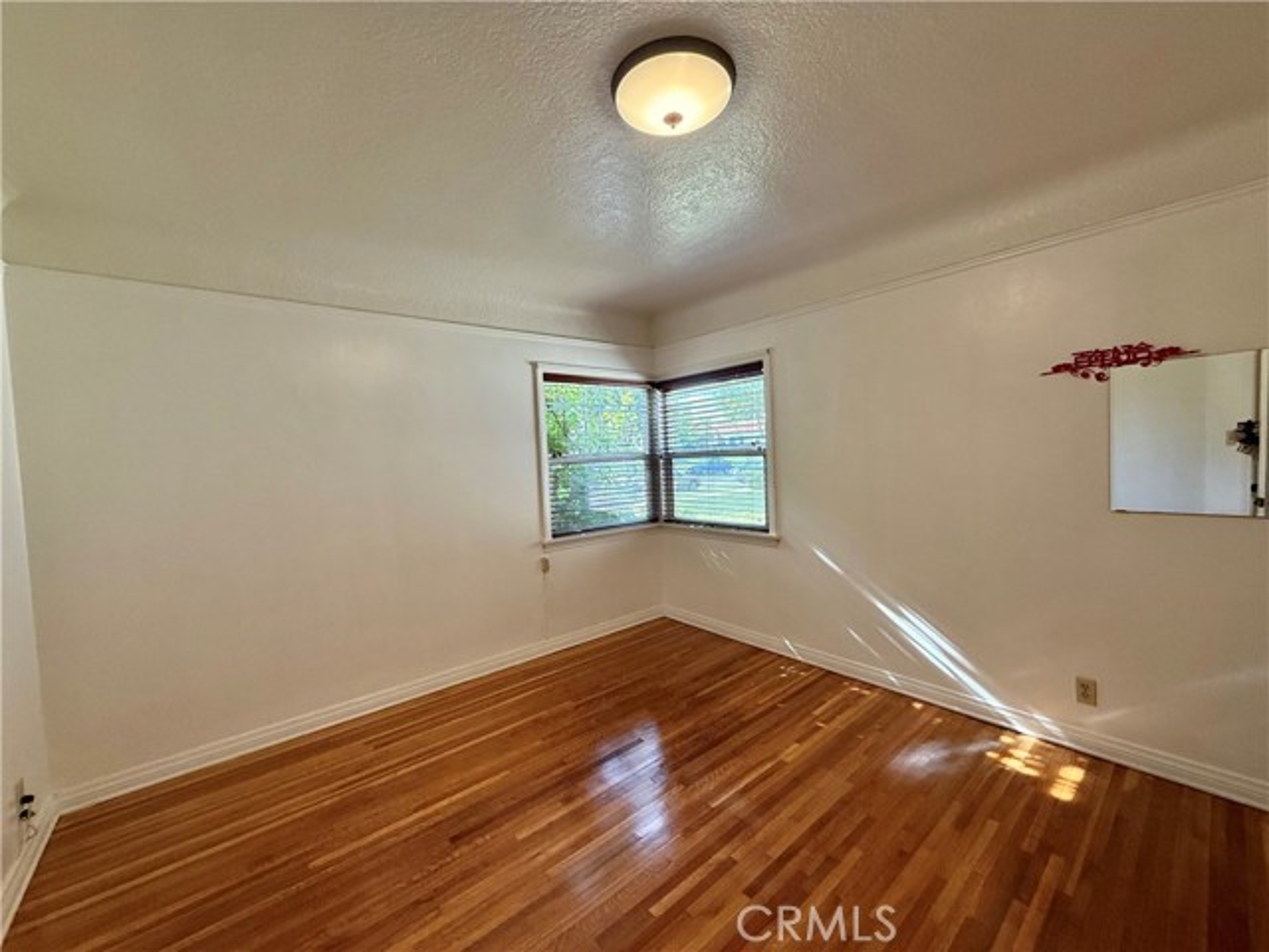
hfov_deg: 102.1
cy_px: 476
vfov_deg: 85.7
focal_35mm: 14
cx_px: 634
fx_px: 513
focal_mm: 2.22
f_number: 2.2
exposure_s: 1/120
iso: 160
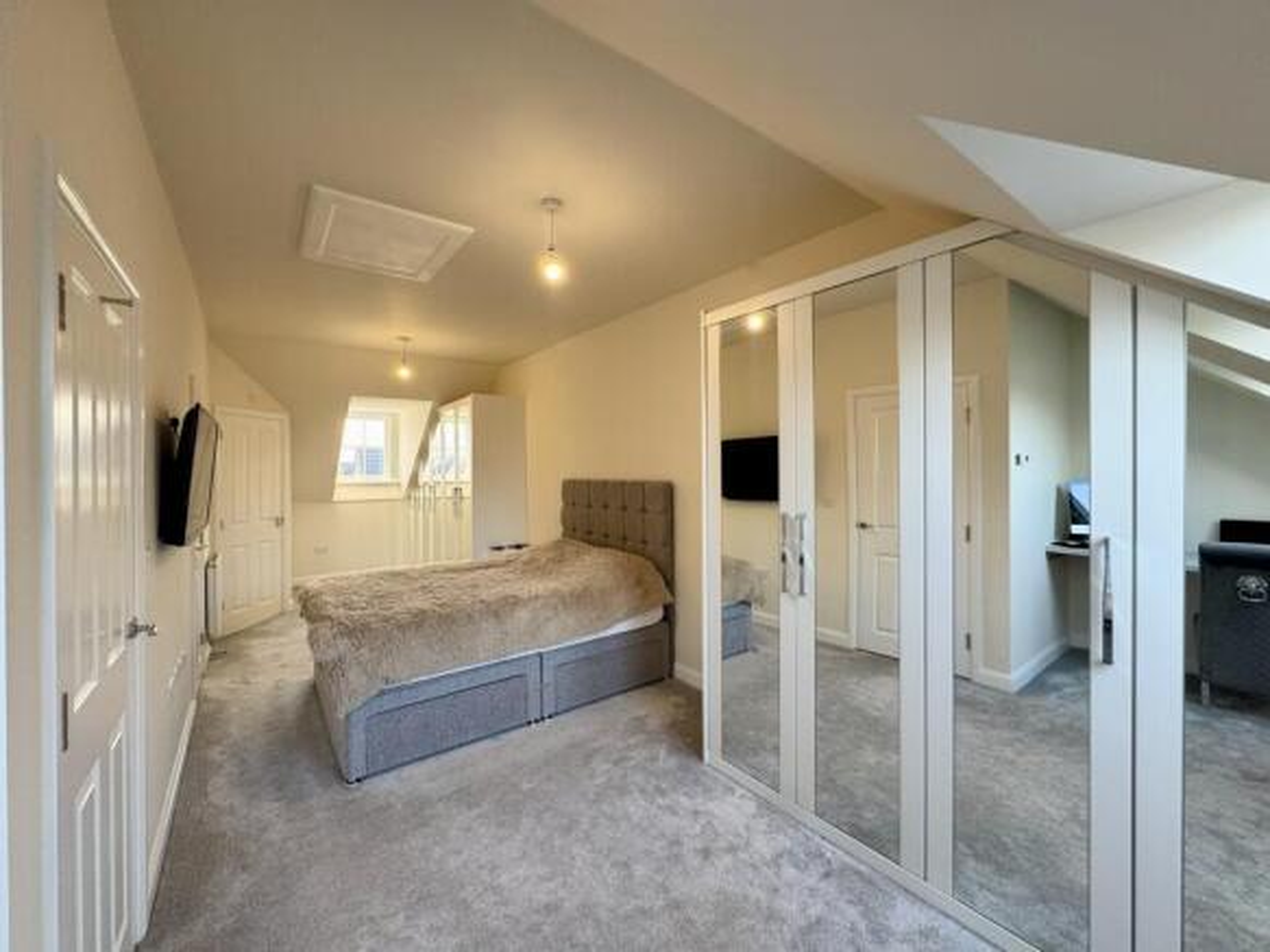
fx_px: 514
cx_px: 635
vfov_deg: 85.7
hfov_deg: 102.1
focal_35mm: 14
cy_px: 476
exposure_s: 1/99
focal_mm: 2.22
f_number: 2.2
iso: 160
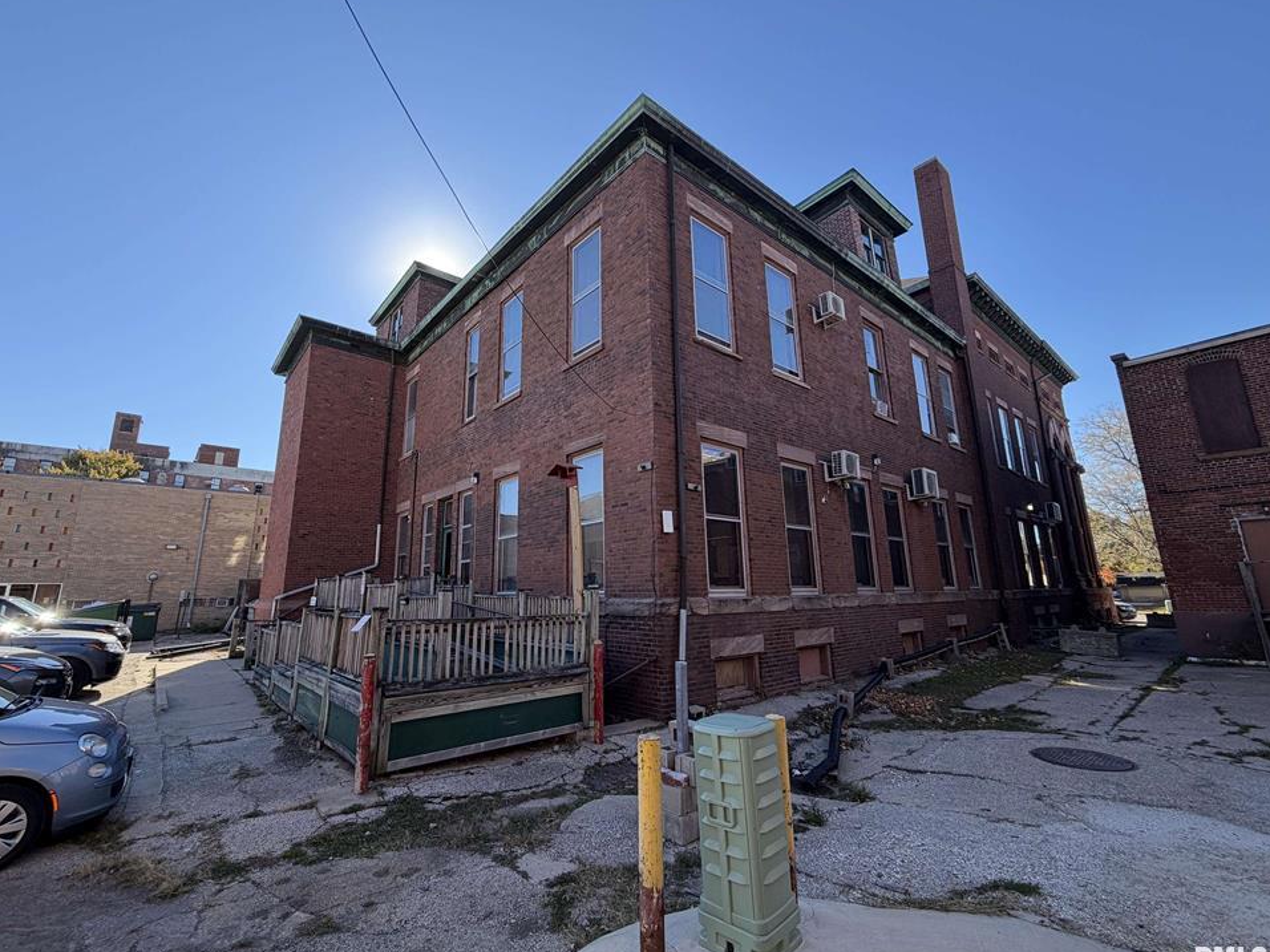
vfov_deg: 81.7
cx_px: 615
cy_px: 470
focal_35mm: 15
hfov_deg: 98.1
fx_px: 550
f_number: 2.2
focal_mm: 2.22
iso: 40
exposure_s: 1/574
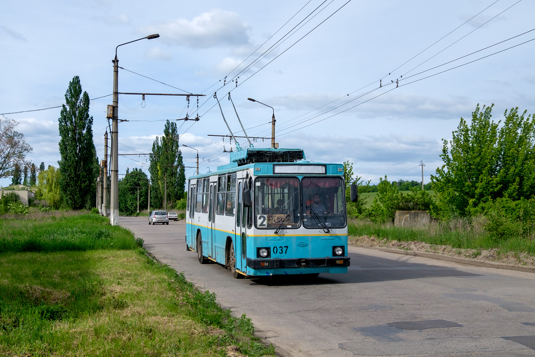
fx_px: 683
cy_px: 178
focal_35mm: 46
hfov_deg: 42.7
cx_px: 268
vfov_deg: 29.2
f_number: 9
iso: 200
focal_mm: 30.9
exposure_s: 1/400
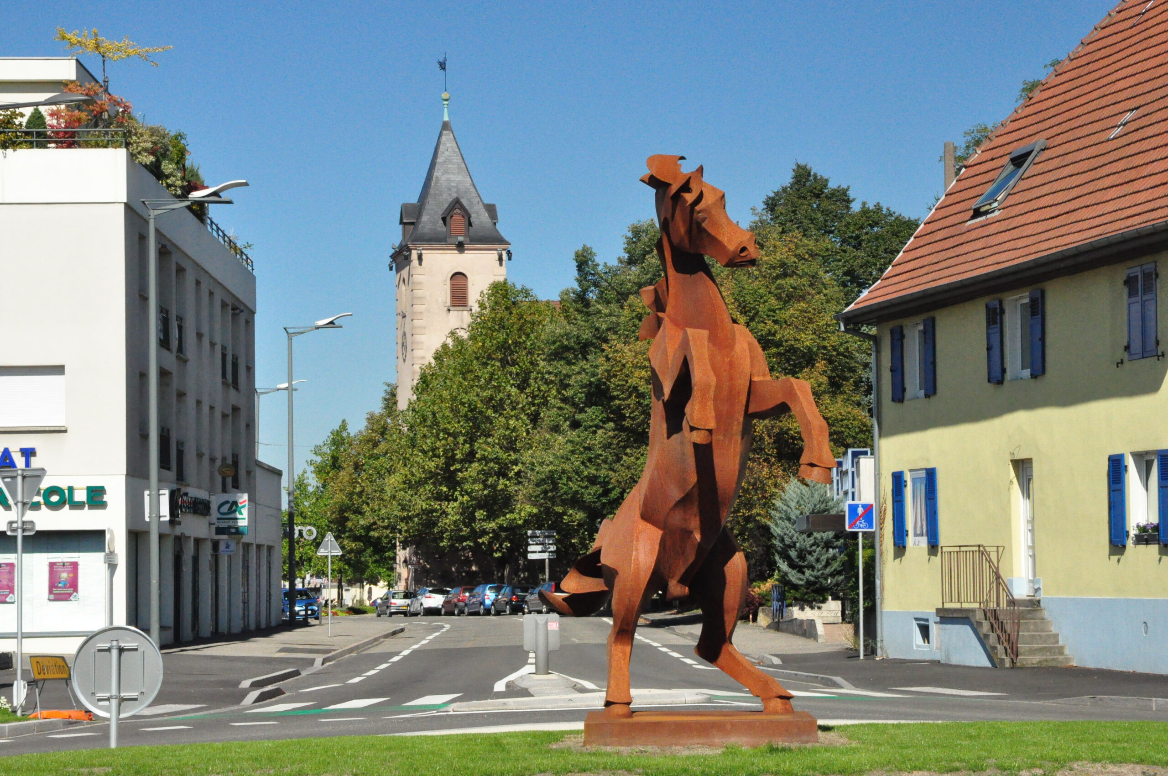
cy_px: 388
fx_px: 3013
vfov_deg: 14.7
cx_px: 584
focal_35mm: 93
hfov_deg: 21.9
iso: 3200
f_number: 13
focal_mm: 62
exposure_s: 1/1250
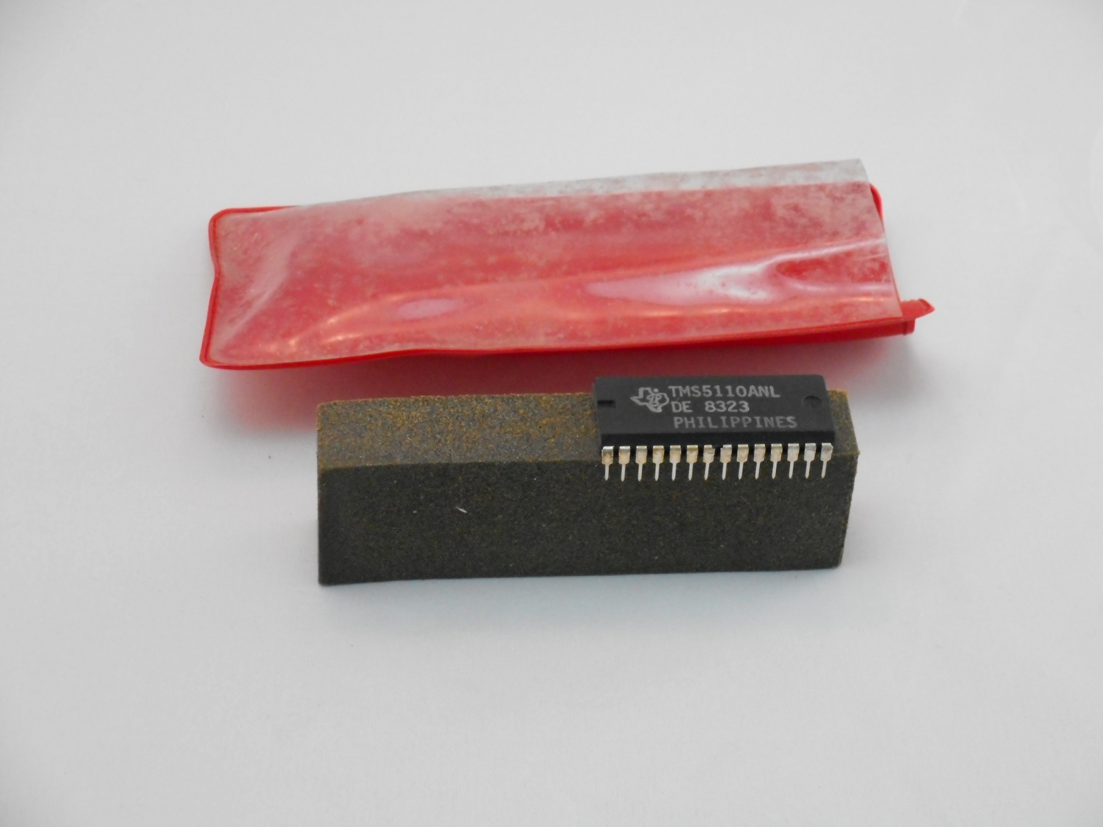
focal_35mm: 89
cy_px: 414
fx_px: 2836
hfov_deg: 22.0
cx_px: 552
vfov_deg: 16.6
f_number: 5.6
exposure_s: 1/60
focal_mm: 15.9
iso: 720
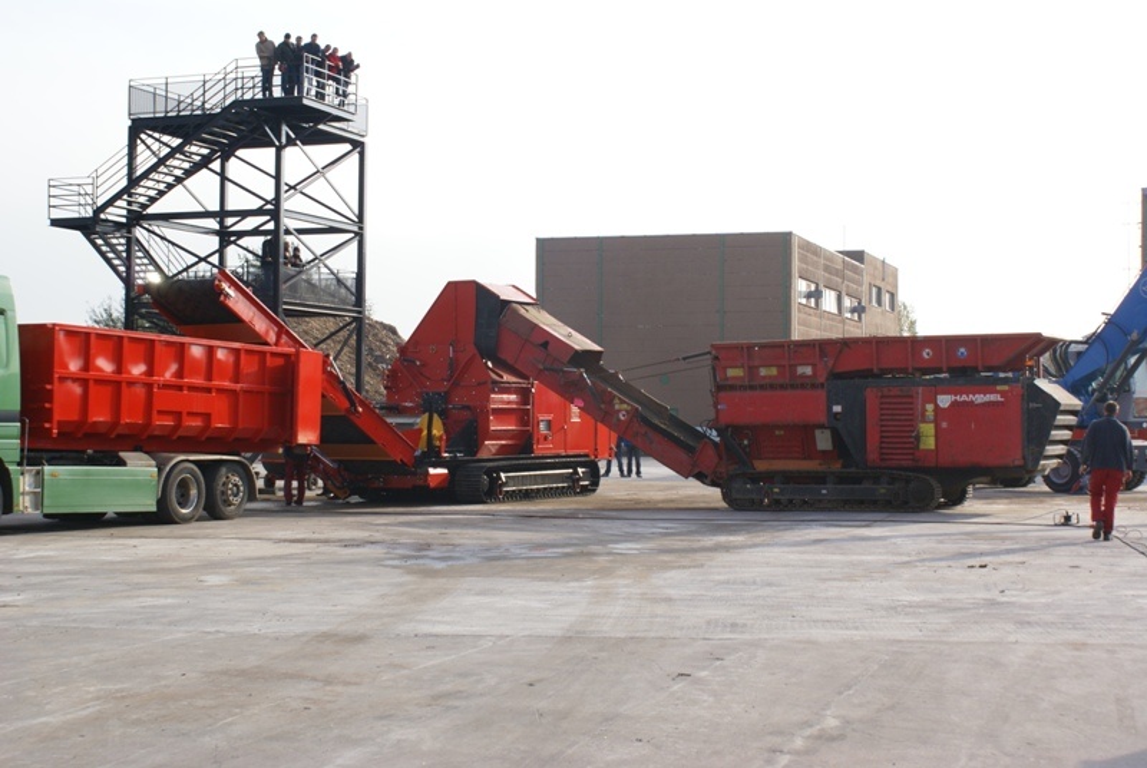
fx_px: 1675
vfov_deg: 25.8
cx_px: 574
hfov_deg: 37.8
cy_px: 384
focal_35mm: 52
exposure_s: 1/160
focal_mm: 35
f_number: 9
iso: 100
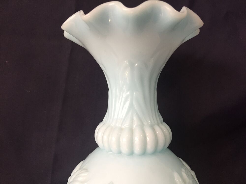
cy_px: 92
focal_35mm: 29
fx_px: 206
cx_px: 123
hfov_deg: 61.7
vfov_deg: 48.2
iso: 160
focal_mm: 4.15
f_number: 2.2
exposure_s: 1/33
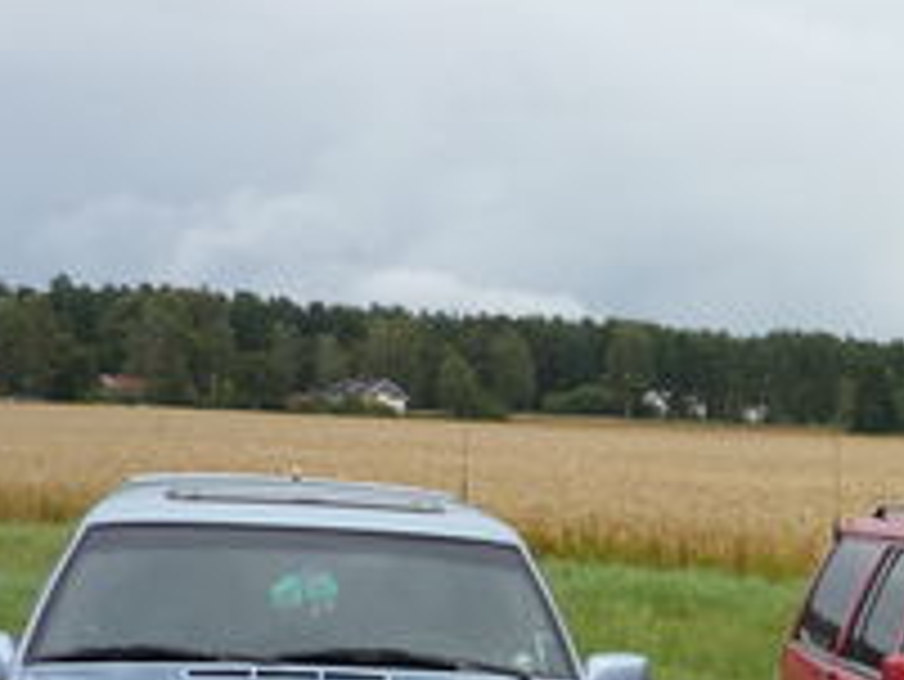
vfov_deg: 13.8
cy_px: 734
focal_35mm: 105
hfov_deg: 17.0
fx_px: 2744
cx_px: 1345
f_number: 2.8
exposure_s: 1/640
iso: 100
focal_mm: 5.5
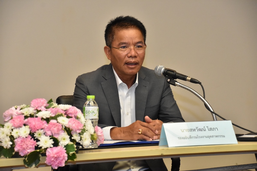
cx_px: 128
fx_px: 963
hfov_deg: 15.2
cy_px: 86
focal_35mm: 135
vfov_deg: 10.2
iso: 3200
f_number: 5.3
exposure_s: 1/125
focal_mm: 90
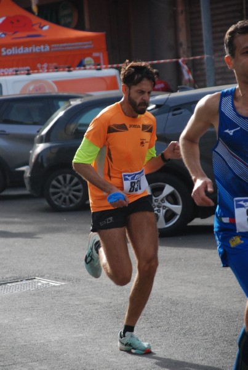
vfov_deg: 10.9
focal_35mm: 188
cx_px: 124
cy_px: 185
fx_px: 1927
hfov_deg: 7.4
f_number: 5.6
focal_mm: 125
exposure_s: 1/1000
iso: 1000
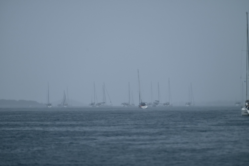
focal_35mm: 250
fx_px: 1730
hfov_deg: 8.2
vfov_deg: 5.5
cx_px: 124
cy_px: 83
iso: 250
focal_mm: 250
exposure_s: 1/400
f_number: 5.6
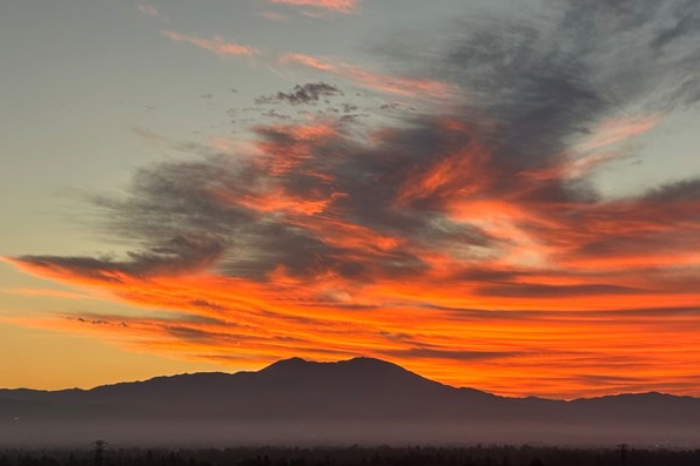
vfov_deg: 15.9
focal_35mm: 86
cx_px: 344
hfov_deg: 23.7
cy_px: 273
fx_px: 1672
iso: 80
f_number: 2.8
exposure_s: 1/99
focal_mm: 9
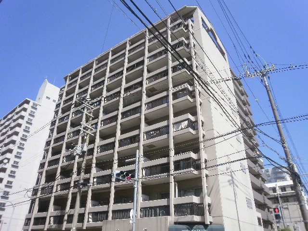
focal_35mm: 26
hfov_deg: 67.3
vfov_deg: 53.1
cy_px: 116
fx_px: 231
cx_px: 154
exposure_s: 1/200
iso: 100
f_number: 7.8
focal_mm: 4.65
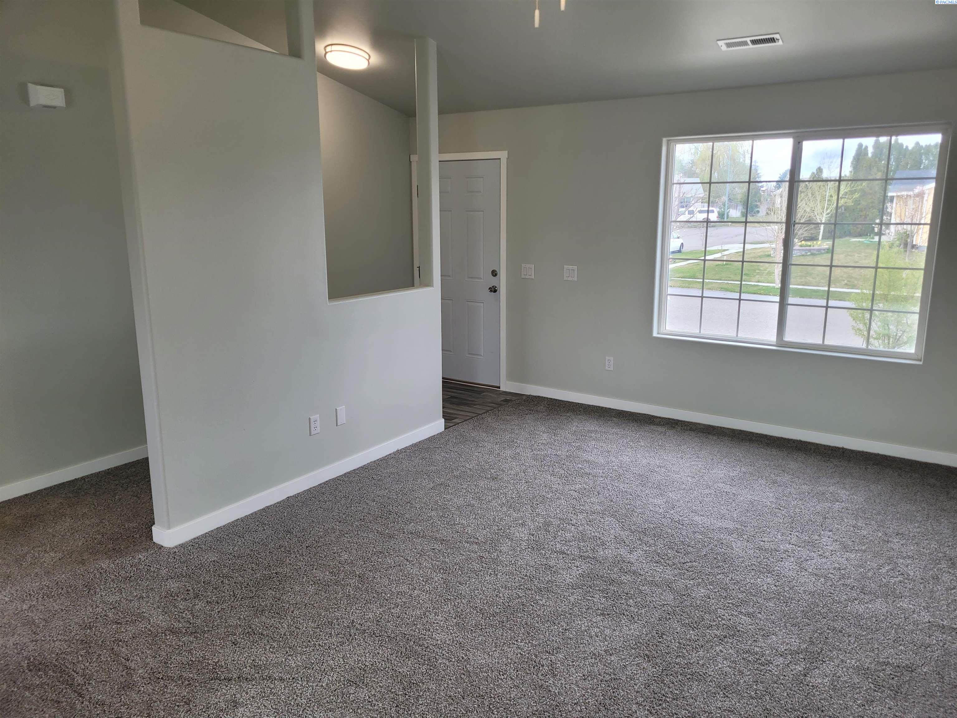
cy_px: 359
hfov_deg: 67.3
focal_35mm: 26
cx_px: 478
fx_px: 719
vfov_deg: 53.1
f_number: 1.8
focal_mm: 5.4
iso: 64
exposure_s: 1/120
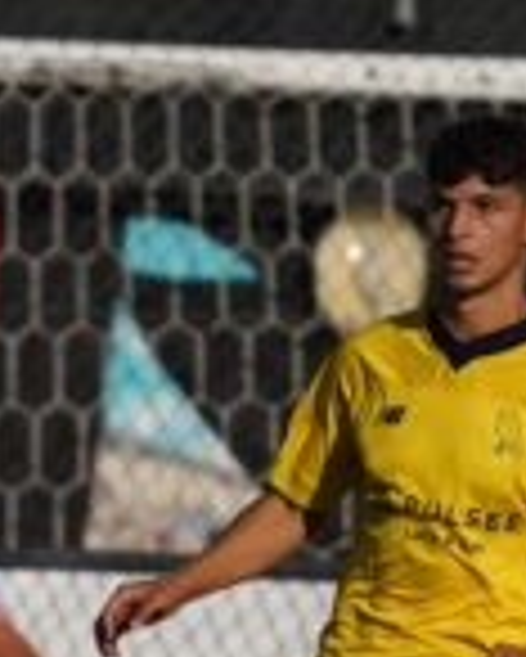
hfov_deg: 0.6
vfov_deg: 0.8
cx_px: 346
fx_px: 46907
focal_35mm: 2413
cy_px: 644
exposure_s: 1/2500
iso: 250
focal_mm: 489
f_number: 6.3
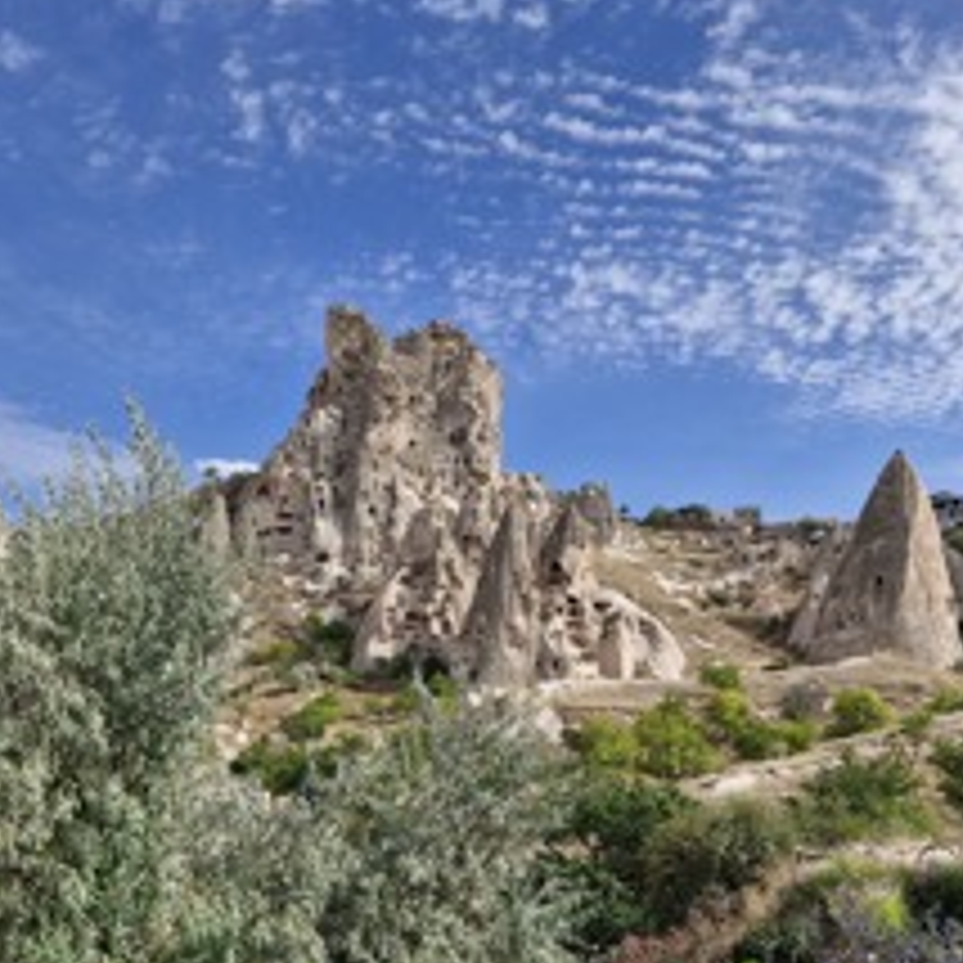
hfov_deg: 43.8
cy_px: 554
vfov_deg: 43.7
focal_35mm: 38
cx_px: 432
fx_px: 1196
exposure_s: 1/2448
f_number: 1.8
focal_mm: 5.54
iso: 50
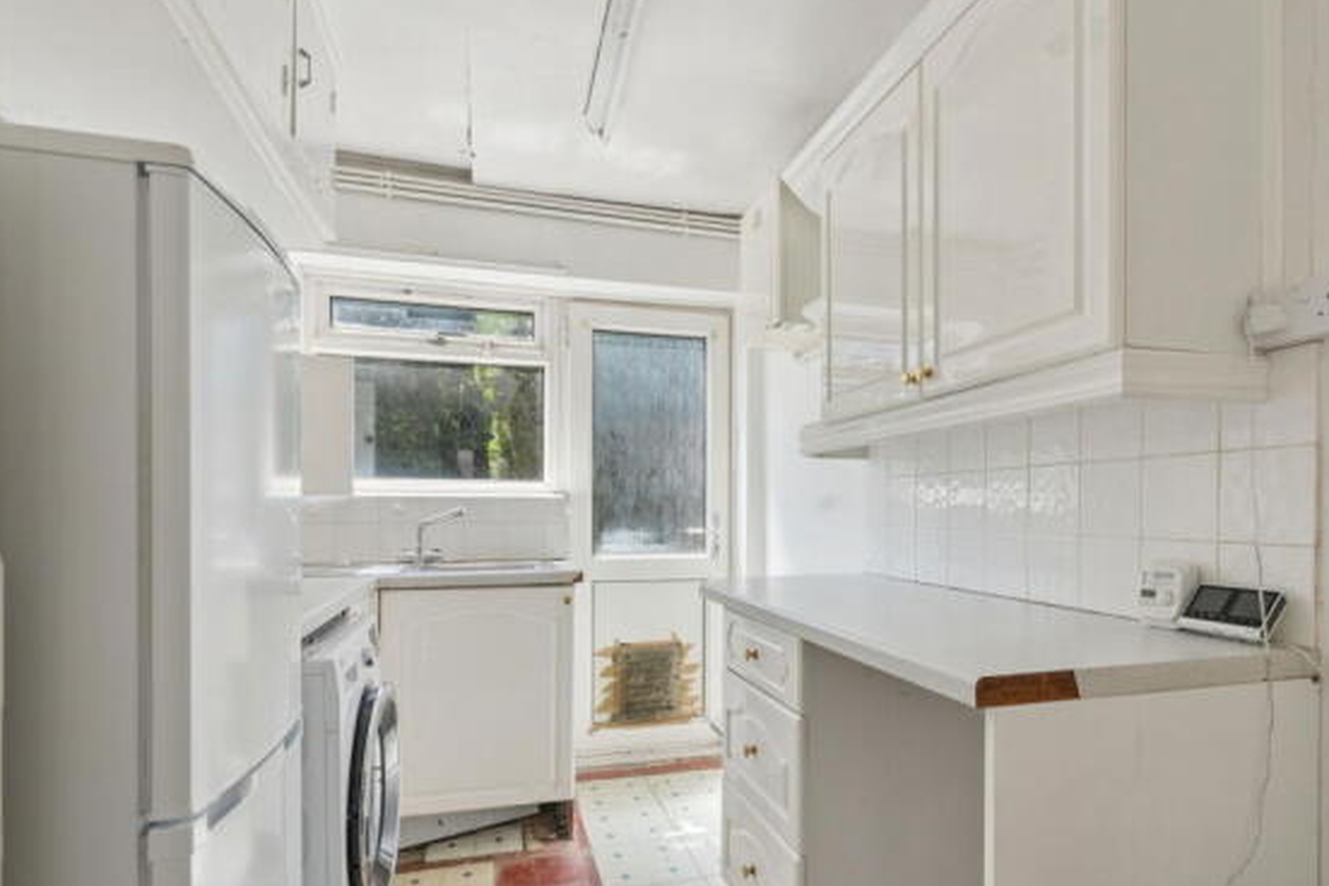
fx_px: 701
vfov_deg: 64.2
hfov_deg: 86.7
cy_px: 514
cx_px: 726
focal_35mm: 19
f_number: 8
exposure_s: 1/200
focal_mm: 16
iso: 500
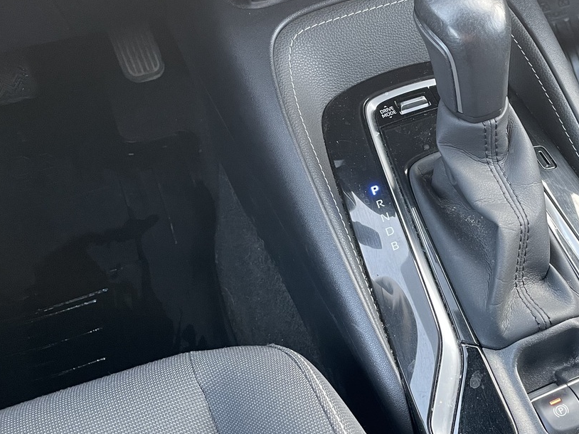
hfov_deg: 39.3
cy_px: 218
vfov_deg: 31.5
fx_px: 769
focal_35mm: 46
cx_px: 479
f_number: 1.6
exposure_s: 1/50
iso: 250
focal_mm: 4.2
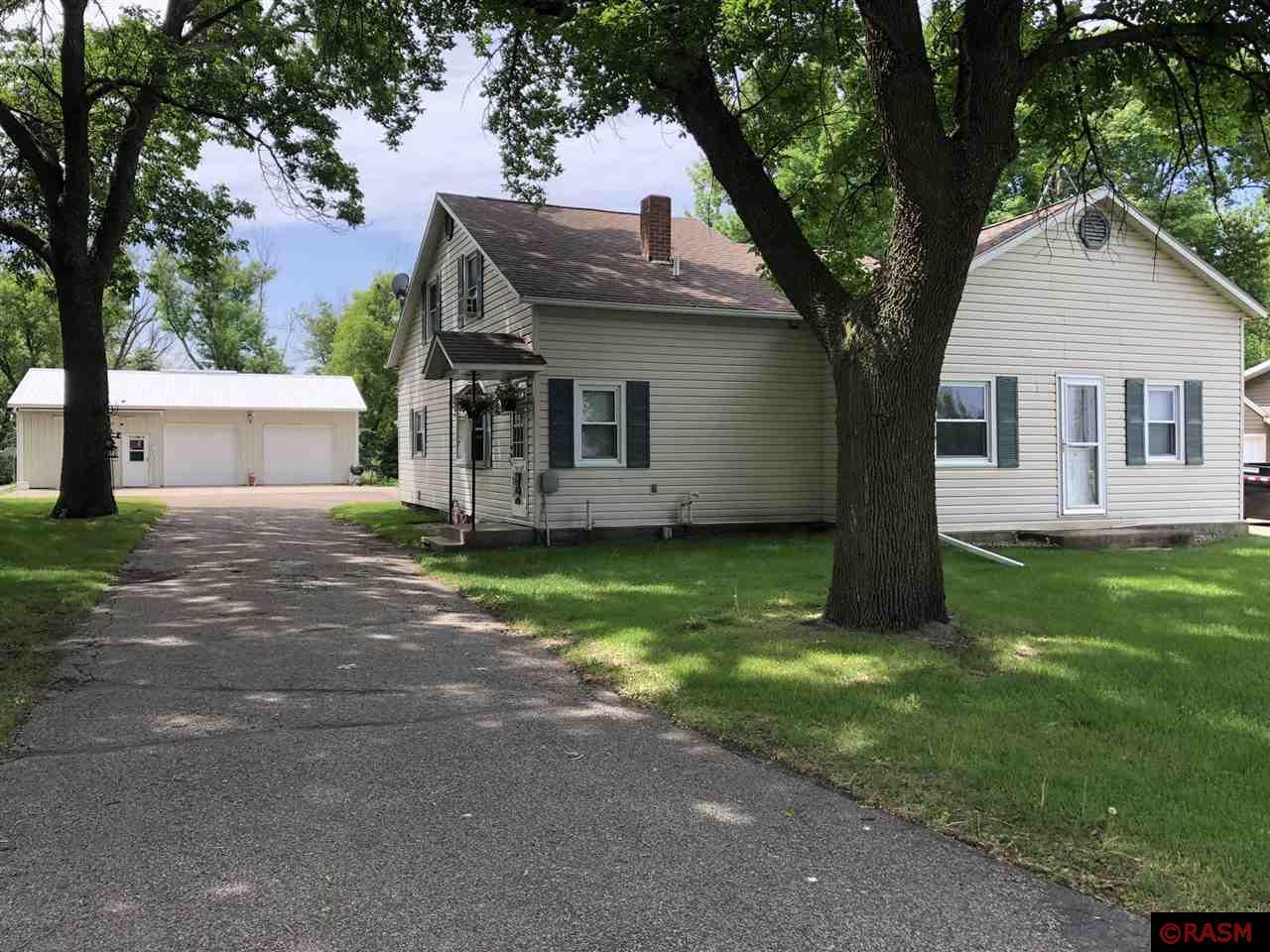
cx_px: 635
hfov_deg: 63.4
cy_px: 476
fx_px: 1027
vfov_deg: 49.7
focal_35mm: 28
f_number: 1.8
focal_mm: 3.99
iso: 20
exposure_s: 1/585
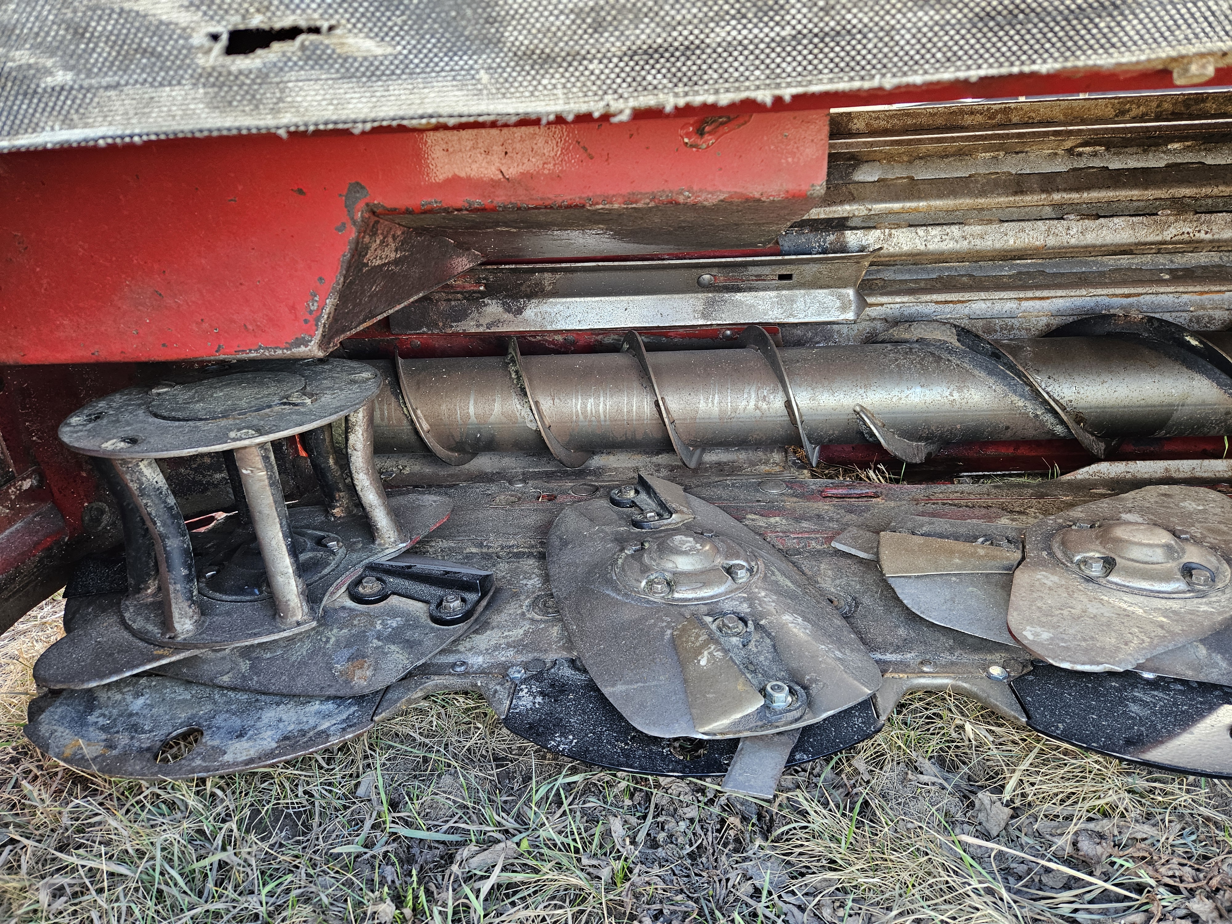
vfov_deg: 58.9
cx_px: 616
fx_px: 819
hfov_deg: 73.9
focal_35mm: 23
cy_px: 462
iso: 320
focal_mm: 5.4
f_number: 1.8
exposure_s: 1/359
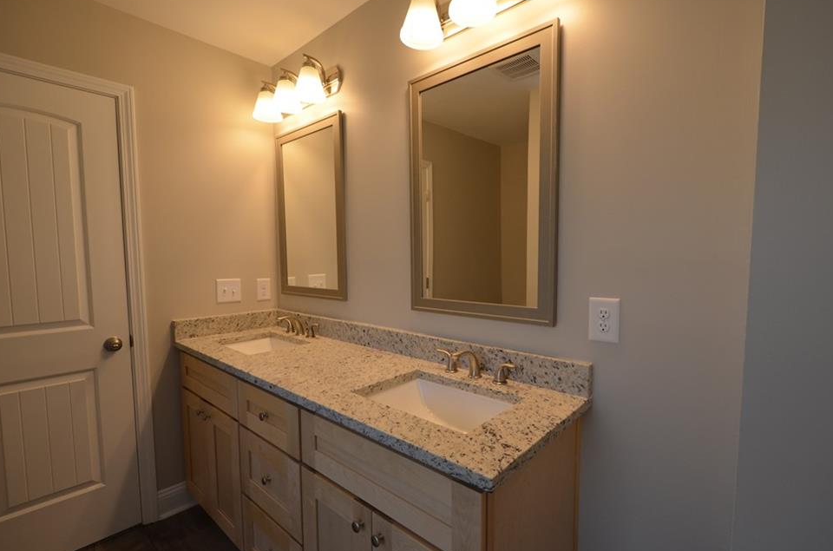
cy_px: 281
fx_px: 369
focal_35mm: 16
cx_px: 420
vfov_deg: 73.4
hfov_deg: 96.9
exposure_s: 1/100
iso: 400
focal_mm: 10
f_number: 5
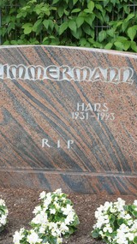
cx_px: 43
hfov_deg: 18.2
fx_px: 427
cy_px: 117
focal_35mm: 66
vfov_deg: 31.9
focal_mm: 26
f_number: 5.6
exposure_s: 1/250
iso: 640
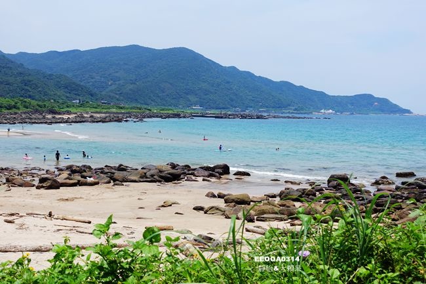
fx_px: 556
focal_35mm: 47
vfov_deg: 28.6
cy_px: 142
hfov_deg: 41.9
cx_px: 213
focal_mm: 17.27
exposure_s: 1/160
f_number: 4
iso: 125
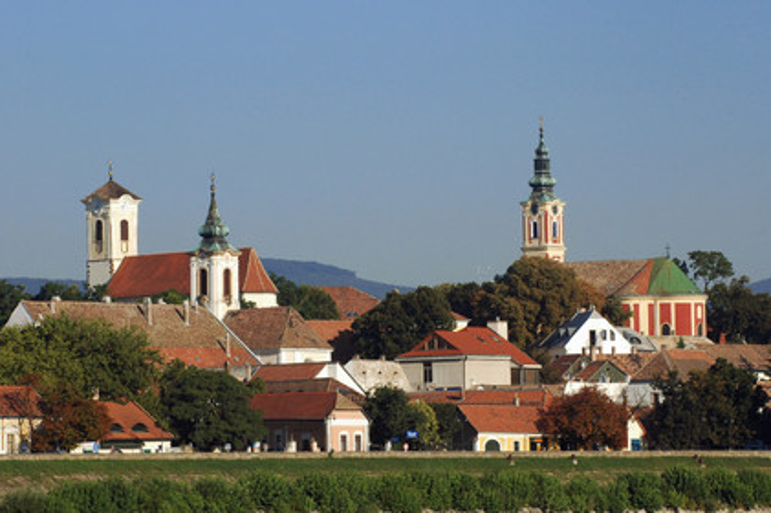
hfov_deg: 9.2
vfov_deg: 6.1
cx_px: 386
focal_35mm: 225
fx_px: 4815
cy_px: 256
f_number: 10
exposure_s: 1/250
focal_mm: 150
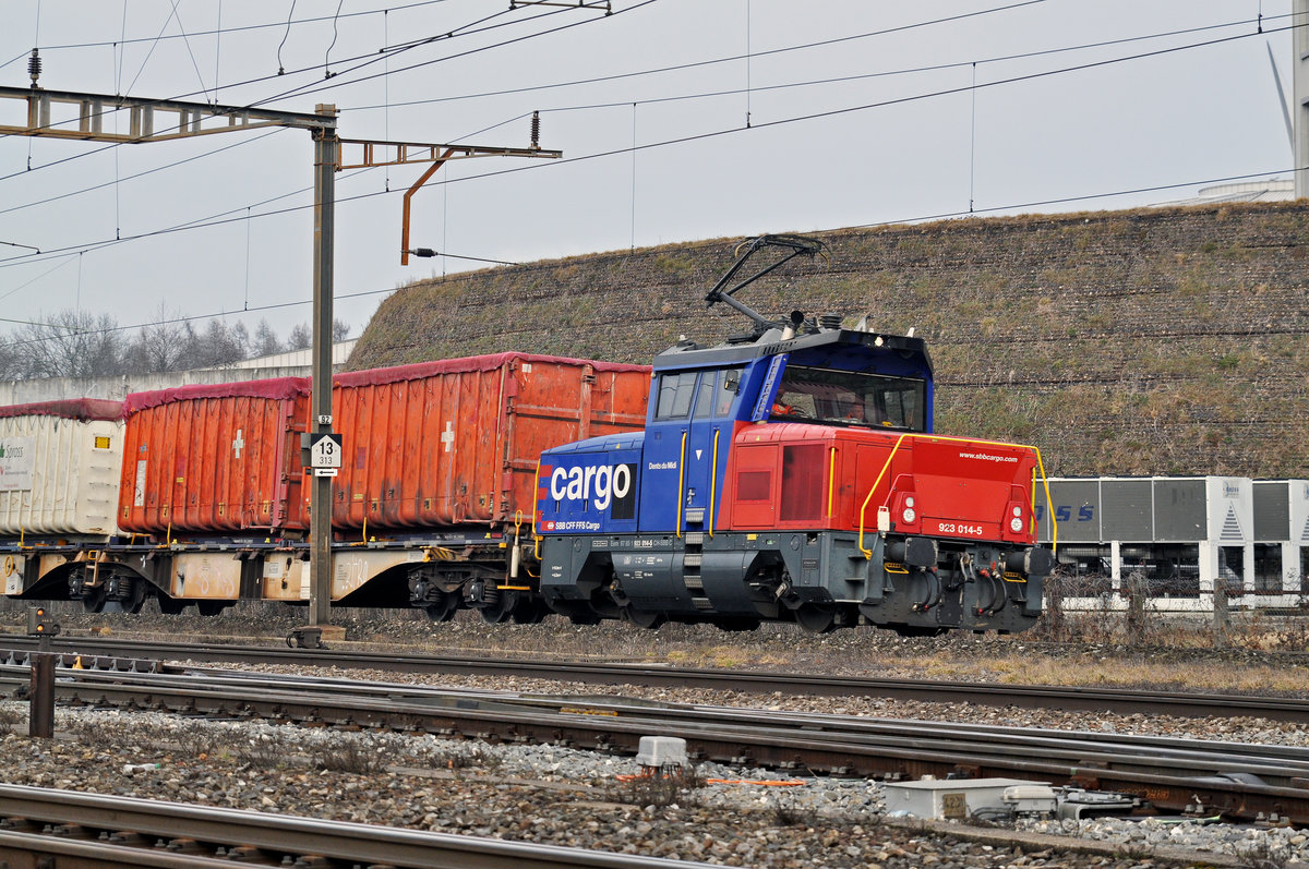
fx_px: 3813
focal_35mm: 105
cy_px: 434
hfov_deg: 19.5
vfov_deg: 13.0
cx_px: 654
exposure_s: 1/800
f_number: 4
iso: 400
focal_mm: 70
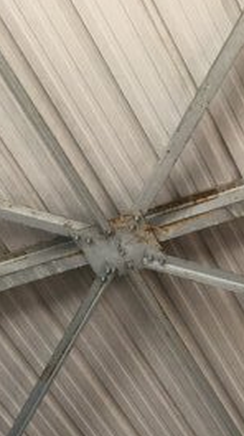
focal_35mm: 115
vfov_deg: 16.0
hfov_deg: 10.4
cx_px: 236
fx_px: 1326
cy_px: 773
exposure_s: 1/100
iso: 40
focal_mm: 4.15
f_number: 2.2
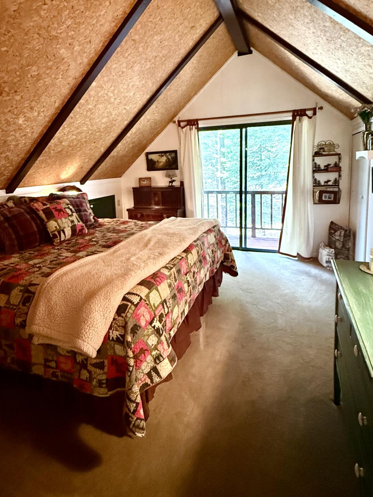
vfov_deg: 81.0
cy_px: 204
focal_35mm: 20
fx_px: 287
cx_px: 177
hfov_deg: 65.9
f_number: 2.2
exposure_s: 1/60
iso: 1000
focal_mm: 2.22
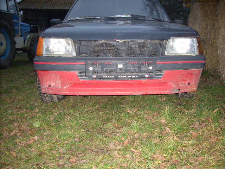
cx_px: 112
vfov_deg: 38.7
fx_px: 240
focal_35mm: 37
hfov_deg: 50.1
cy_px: 84
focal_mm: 6.2
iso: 400
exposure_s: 1/60
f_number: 2.8
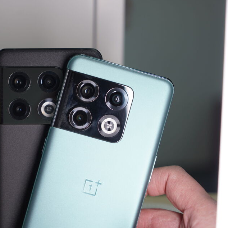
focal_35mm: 85
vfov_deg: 20.4
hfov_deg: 20.3
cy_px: 113
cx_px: 78
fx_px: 633
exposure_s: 1/50
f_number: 4
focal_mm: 66
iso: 100
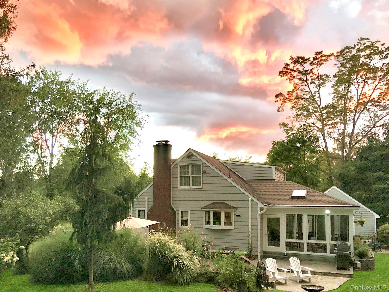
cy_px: 146
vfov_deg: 48.2
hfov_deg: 61.7
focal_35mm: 29
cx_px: 194
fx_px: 326
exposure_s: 1/15
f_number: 2.2
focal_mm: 4.15
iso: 40
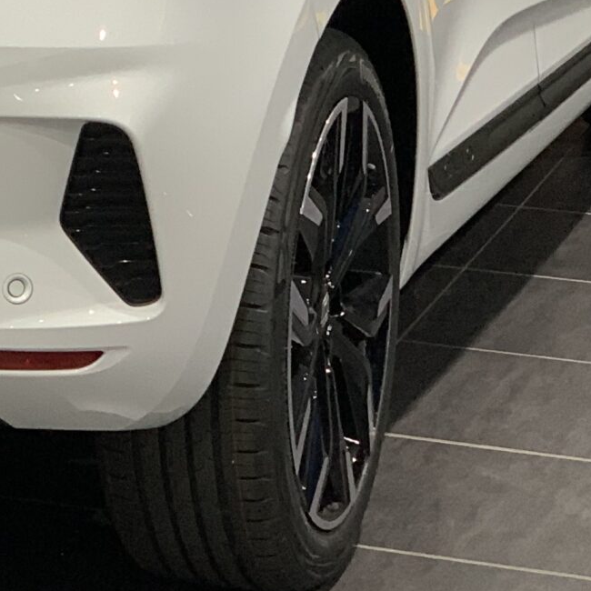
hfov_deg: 9.5
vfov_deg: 9.5
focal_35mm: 181
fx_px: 3496
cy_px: -201
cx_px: -205
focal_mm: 6
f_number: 2.4
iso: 125
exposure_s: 1/50
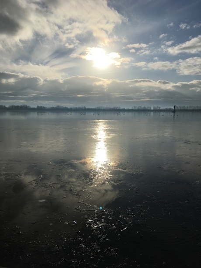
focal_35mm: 29
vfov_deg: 61.6
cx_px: 100
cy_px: 134
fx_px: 224
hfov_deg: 48.2
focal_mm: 4.15
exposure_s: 1/12821
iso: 25
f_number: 2.2
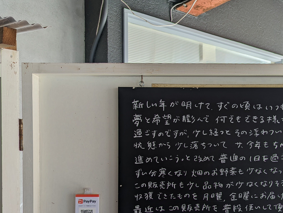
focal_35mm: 39
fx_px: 319
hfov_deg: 47.4
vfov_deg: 36.4
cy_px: 148
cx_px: 178
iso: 59
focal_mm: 6.81
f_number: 1.85
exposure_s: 1/555
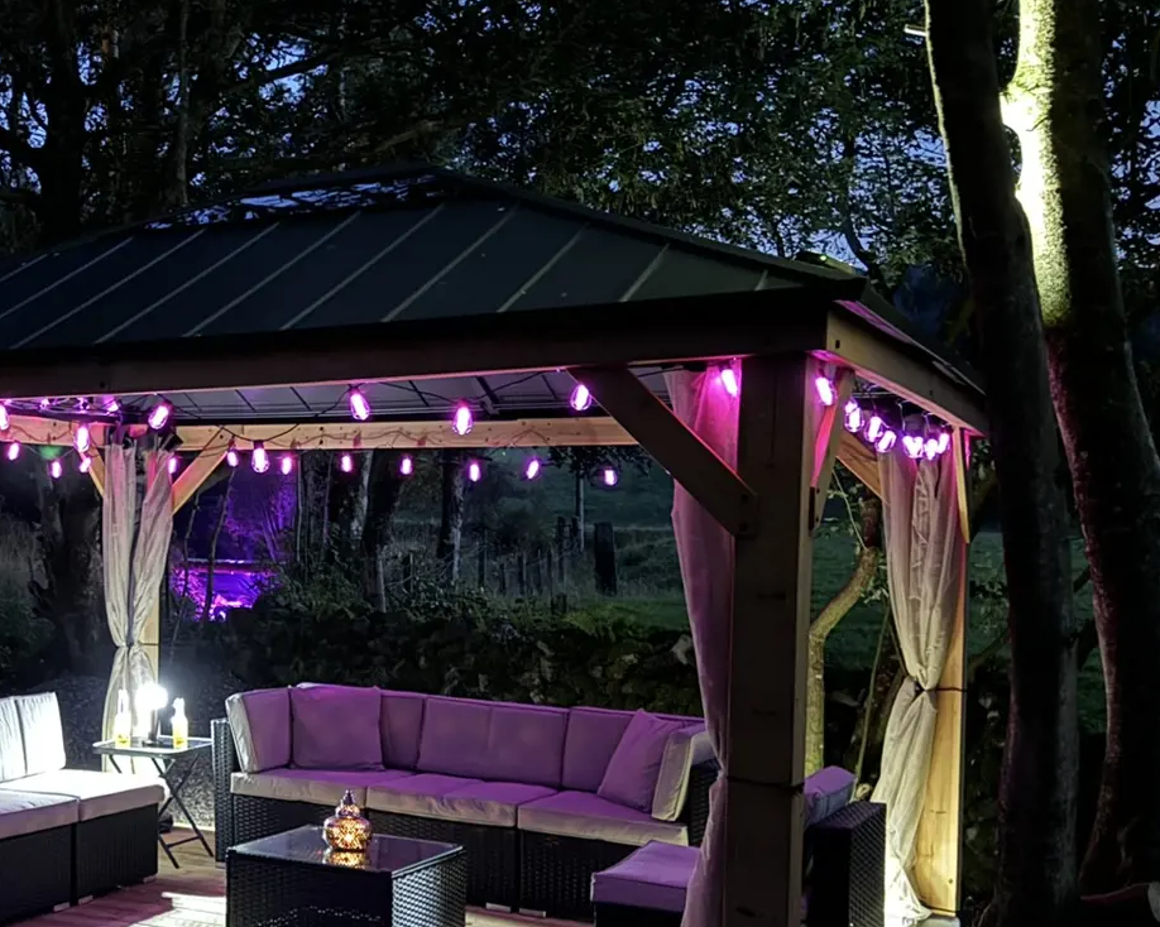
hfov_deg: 35.6
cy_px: 567
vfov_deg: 30.7
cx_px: 102
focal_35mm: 49
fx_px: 1682
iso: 1250
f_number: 1.78
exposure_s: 1/2
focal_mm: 6.76
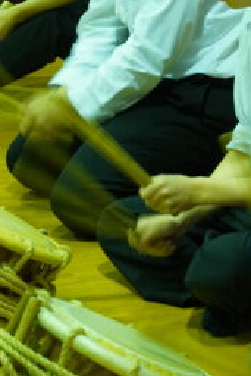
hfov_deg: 6.0
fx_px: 2412
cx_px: 169
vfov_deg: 8.9
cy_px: 41
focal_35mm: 231
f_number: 5.6
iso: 2500
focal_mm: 70
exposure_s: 1/40
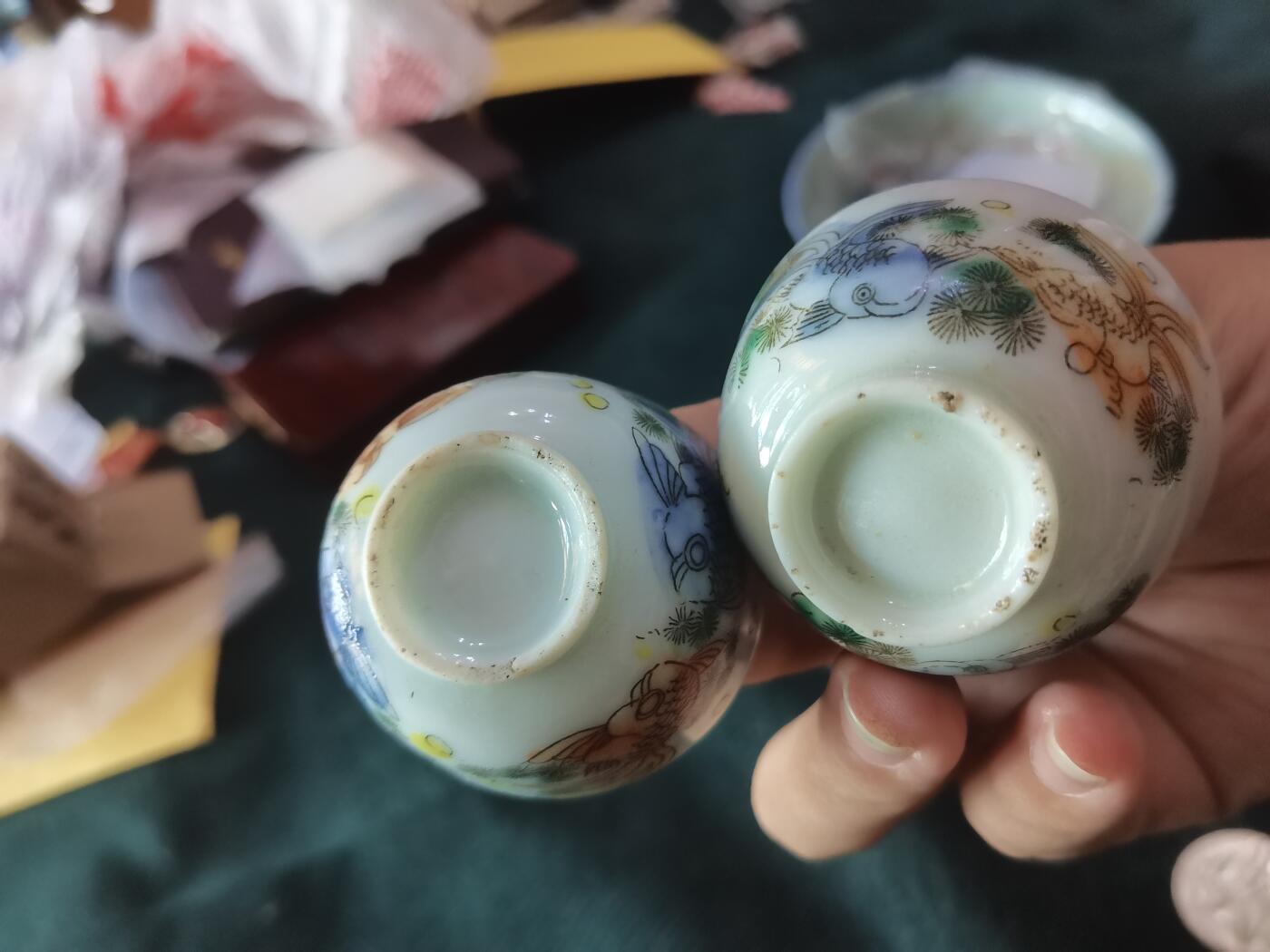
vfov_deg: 51.4
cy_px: 476
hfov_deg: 65.3
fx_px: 991
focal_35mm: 27
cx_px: 635
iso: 500
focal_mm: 4.94
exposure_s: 1/33.3
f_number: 1.9
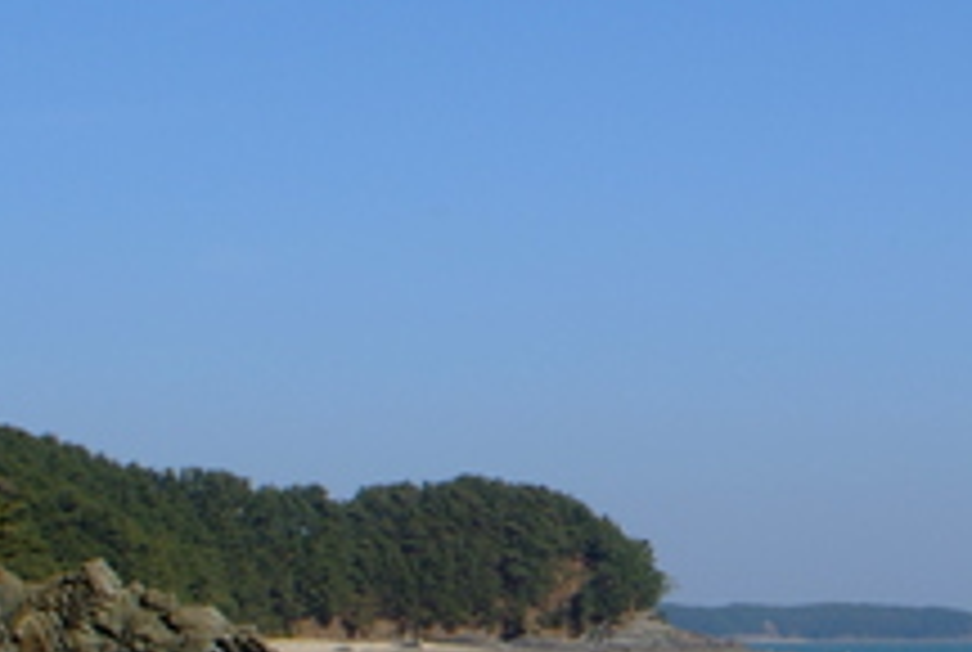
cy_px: 724
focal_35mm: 136
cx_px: 965
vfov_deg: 10.0
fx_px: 3680
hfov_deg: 14.8
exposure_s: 1/250
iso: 100
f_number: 8
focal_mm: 28
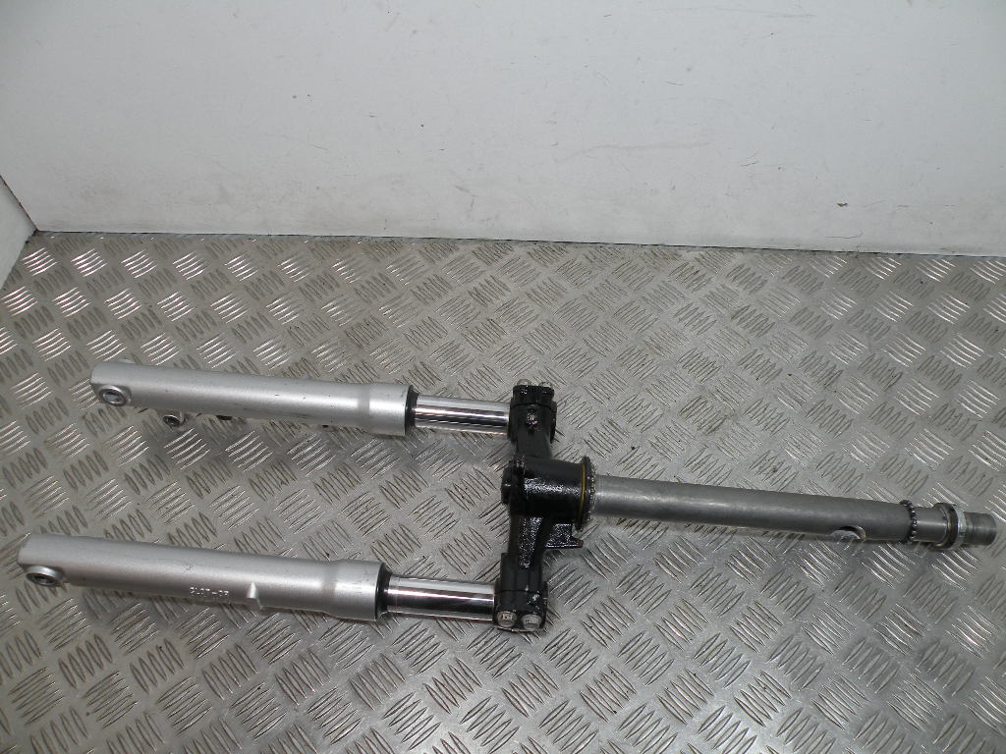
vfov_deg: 51.4
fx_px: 785
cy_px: 377
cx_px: 503
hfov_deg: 65.3
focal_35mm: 27
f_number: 3.5
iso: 64
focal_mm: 4.7
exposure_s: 1/83.3
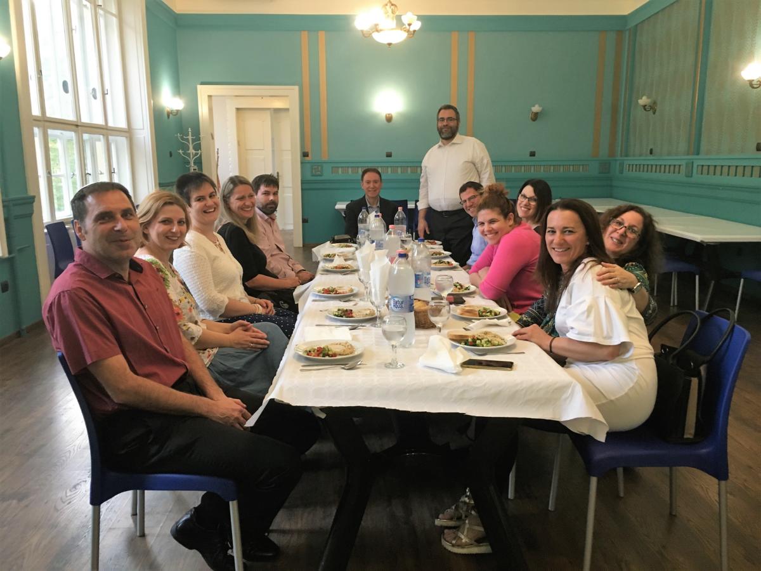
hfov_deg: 61.7
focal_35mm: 29
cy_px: 286
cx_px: 380
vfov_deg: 48.2
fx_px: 638
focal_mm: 4.15
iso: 160
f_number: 2.2
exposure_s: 1/33
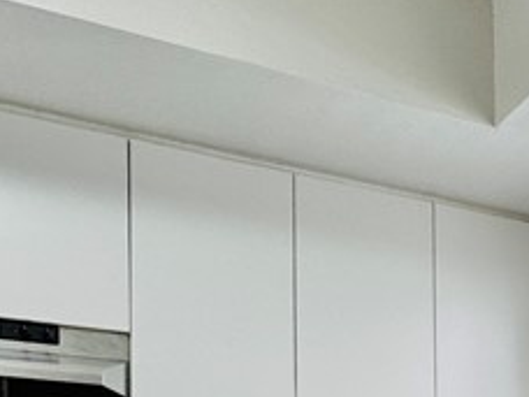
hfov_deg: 28.0
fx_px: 963
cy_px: 585
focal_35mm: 63
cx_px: 585
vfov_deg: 20.2
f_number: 2.2
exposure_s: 1/120
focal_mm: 2.22
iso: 160
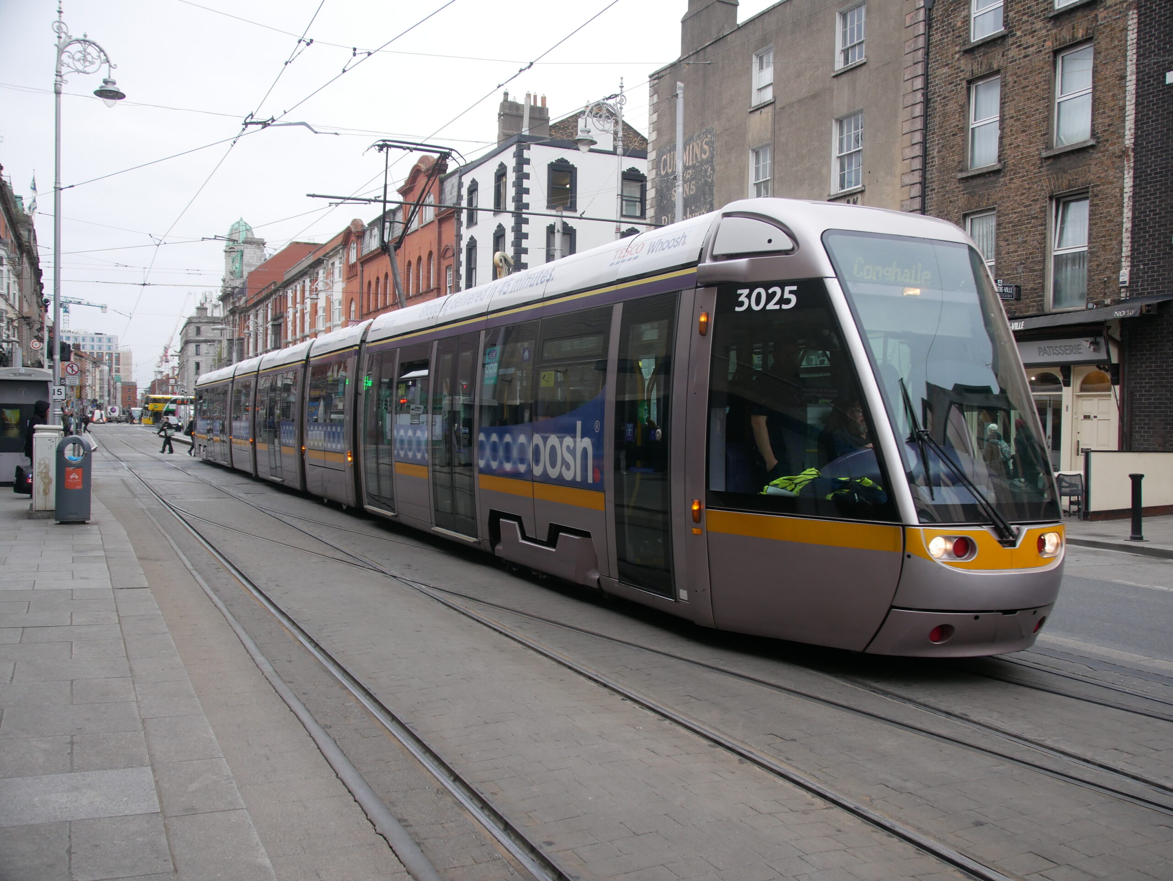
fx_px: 1153
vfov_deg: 41.8
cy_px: 440
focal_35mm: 34
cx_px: 586
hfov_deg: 53.9
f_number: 4
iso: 320
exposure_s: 1/250
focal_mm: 17
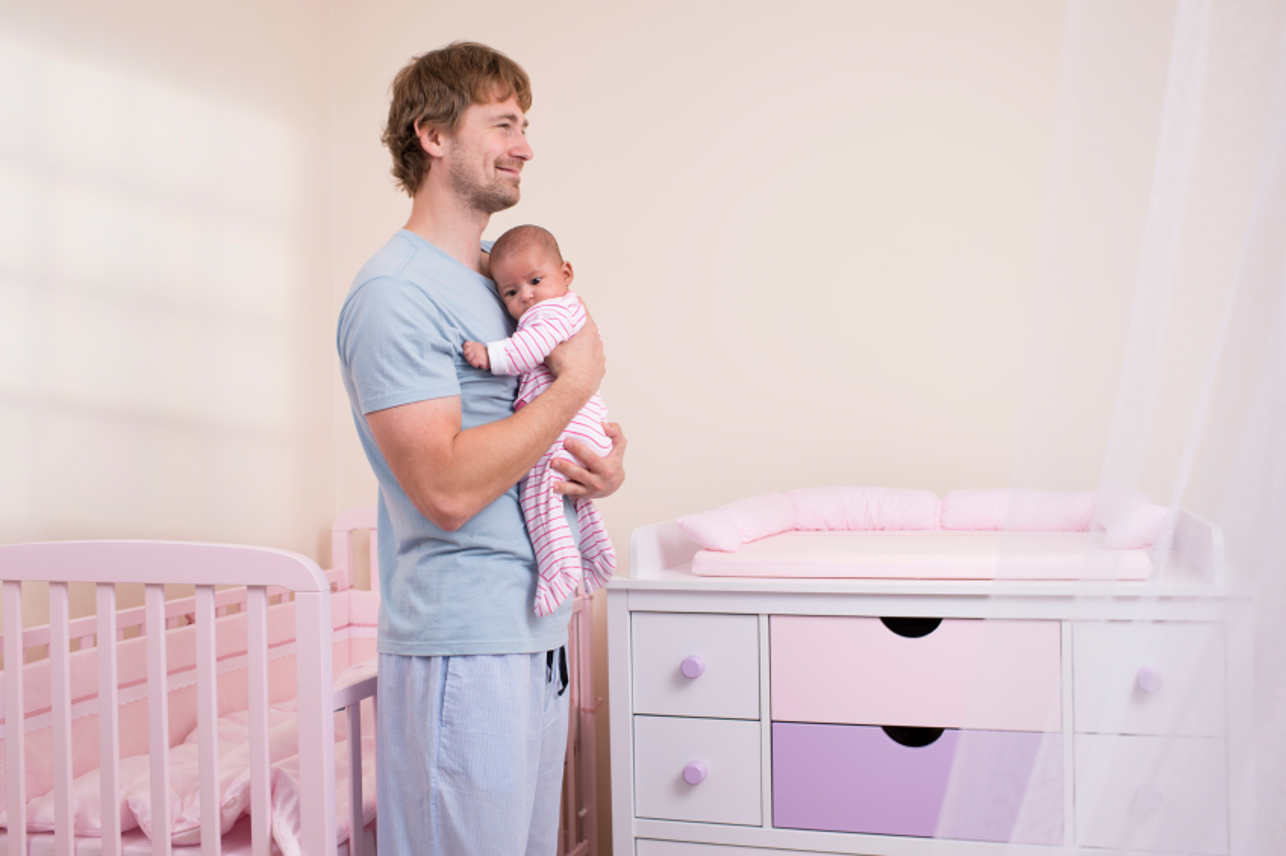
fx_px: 1250
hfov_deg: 54.5
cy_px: 428
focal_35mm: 35
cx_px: 643
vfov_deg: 37.8
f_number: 6.3
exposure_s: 1/100
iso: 100
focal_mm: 35
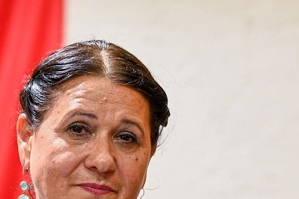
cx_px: 98
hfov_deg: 9.7
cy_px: 201
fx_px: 1759
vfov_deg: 6.4
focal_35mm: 212
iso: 1600
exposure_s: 1/80
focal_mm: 70
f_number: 2.8
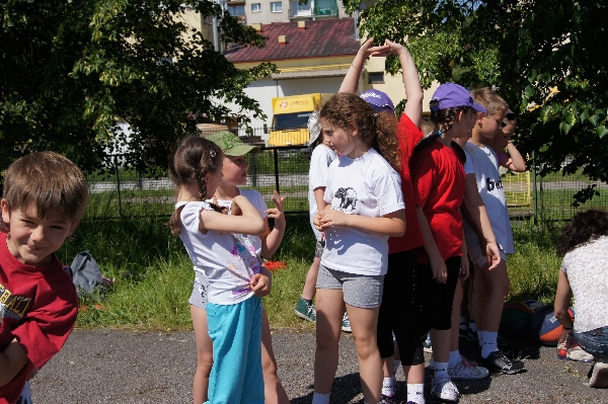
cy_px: 202
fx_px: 759
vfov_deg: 29.8
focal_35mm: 45
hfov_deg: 43.6
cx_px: 304
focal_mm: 30
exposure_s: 1/1000
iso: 200
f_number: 8
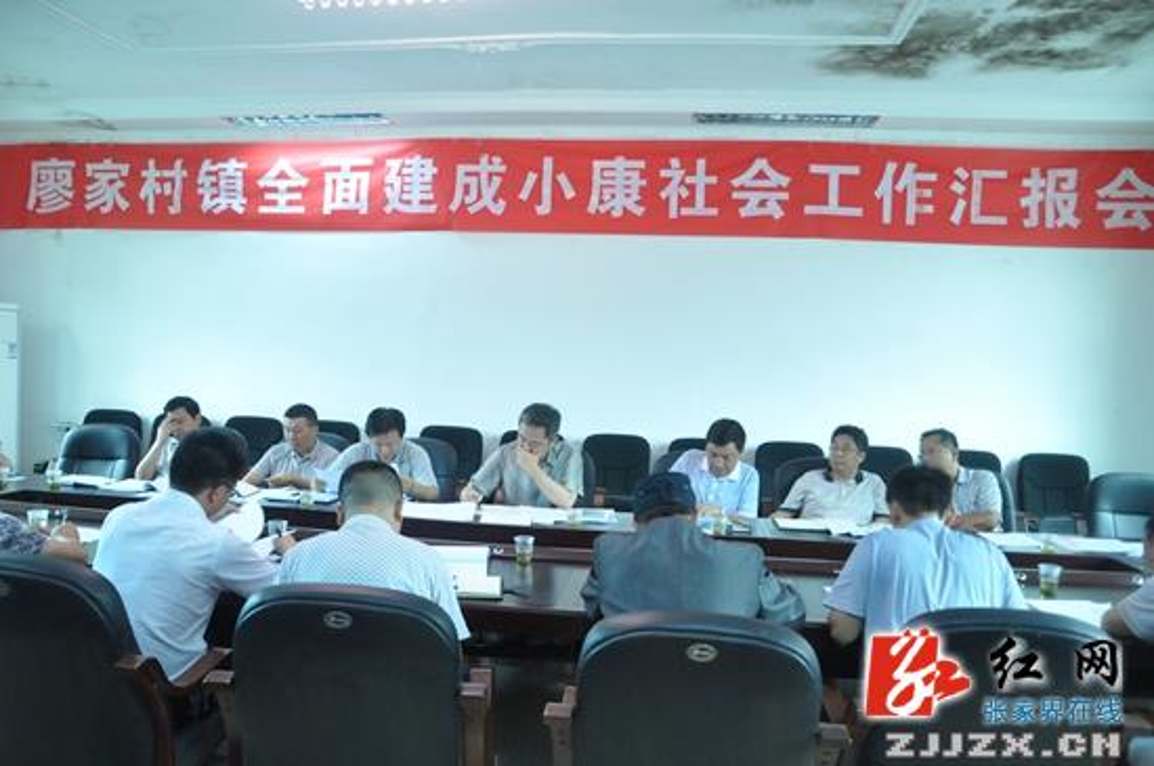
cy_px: 383
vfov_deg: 47.8
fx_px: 864
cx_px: 577
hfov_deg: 67.5
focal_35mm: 27
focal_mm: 18
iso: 1800
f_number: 3.5
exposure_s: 1/30
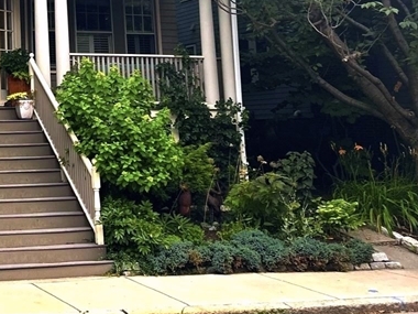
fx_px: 845
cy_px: -48
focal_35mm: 70
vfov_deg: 19.9
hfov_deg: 25.6
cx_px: -48
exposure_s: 1/853
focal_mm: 5.7
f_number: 1.5
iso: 50
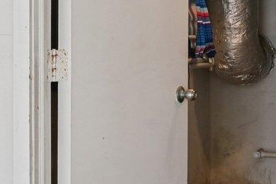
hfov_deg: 15.3
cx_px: 491
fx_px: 889
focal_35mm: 116
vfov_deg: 11.8
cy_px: 35
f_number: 11
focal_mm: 20.5
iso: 400
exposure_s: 1/20
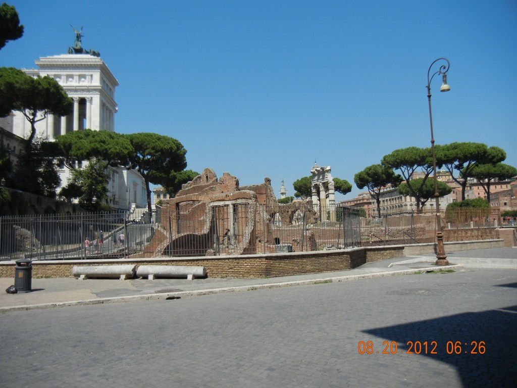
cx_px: 258
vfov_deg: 46.8
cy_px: 194
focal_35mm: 30
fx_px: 448
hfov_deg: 60.0
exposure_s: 1/490
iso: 160
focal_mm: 5.4
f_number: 7
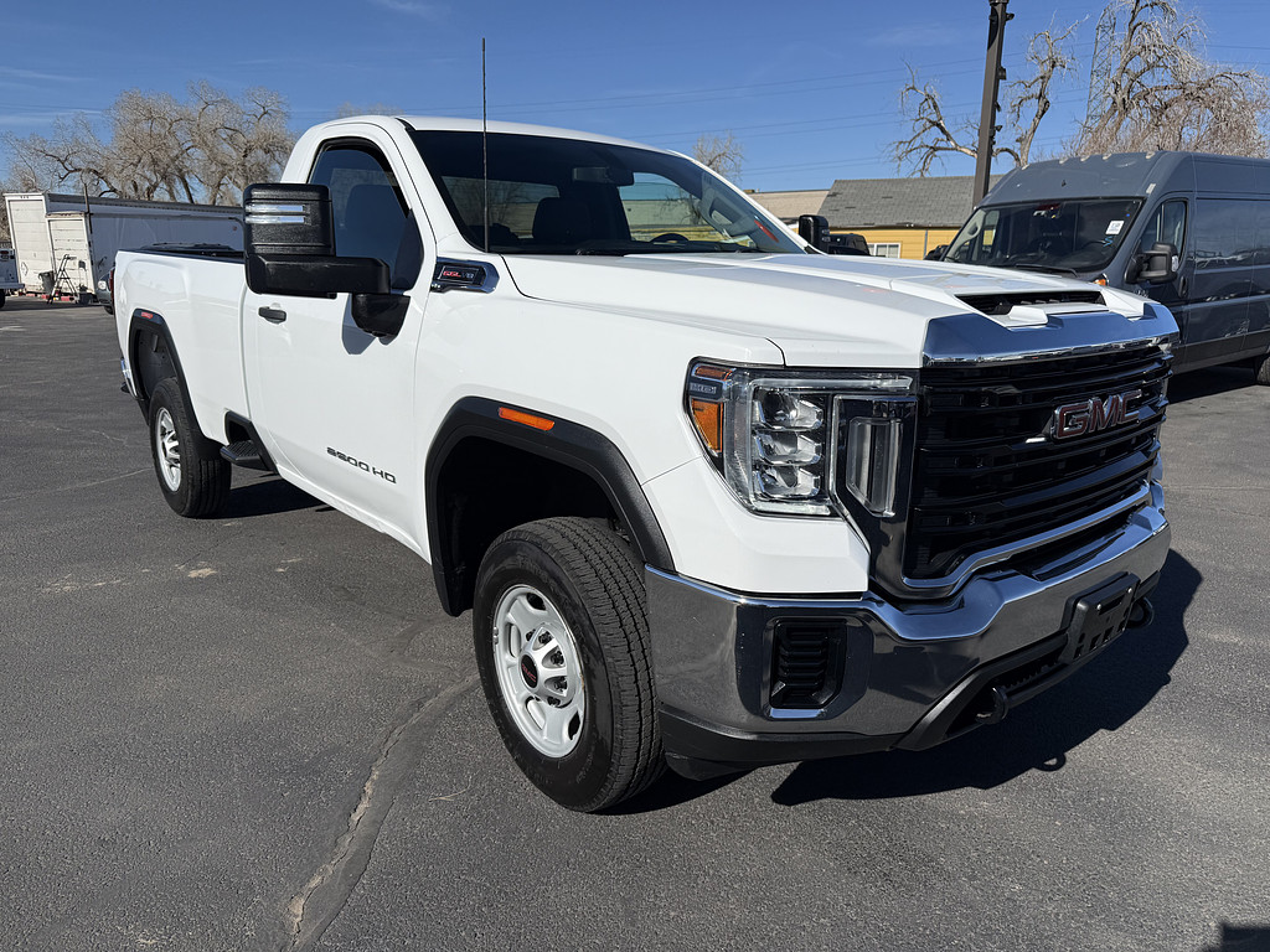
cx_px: 635
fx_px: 881
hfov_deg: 71.6
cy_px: 476
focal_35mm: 24
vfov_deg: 56.8
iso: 80
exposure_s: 1/10309
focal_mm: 6.76
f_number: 1.78
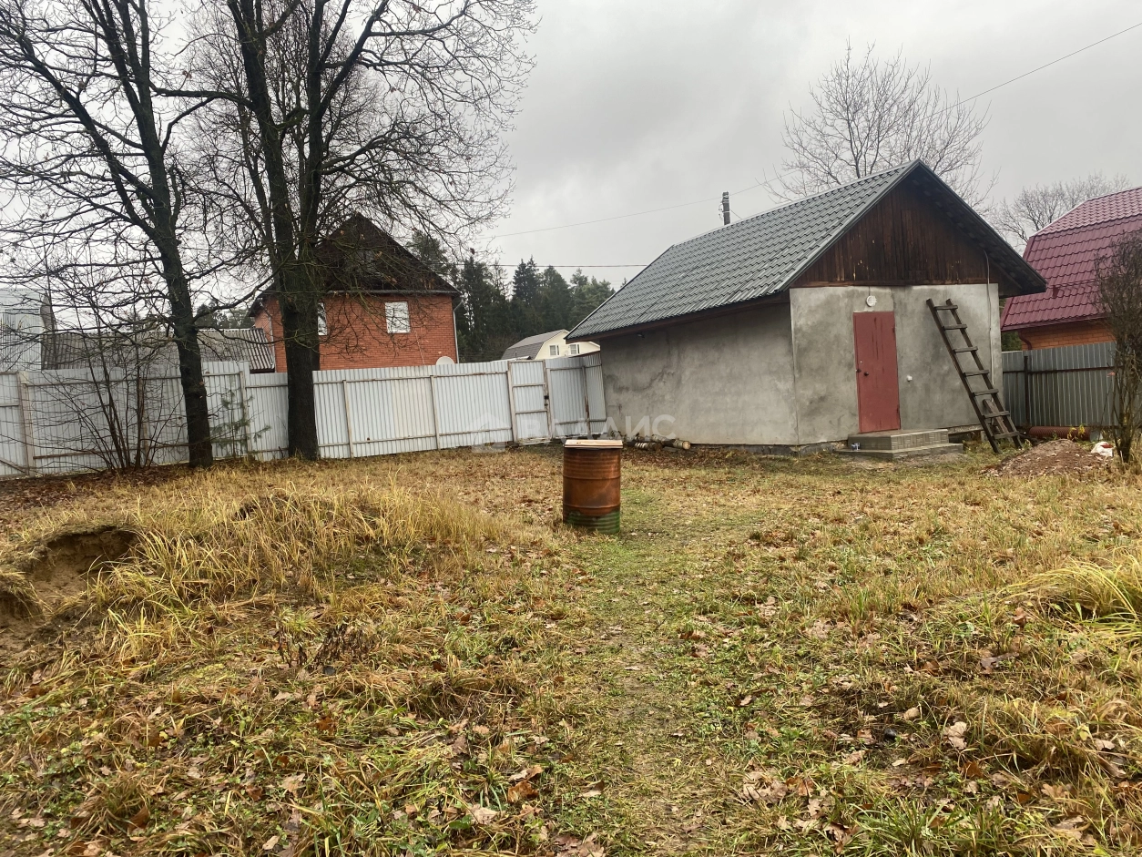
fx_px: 858
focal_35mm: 26
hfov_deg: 67.3
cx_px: 571
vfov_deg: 53.1
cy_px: 428
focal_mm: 4.25
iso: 32
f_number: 1.8
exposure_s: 1/128
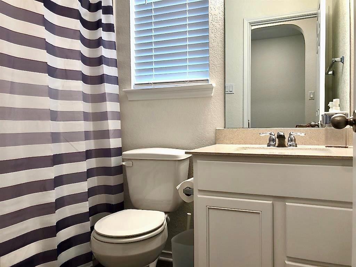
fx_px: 288
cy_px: 134
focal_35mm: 28
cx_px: 178
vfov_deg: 49.7
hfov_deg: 63.4
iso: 32
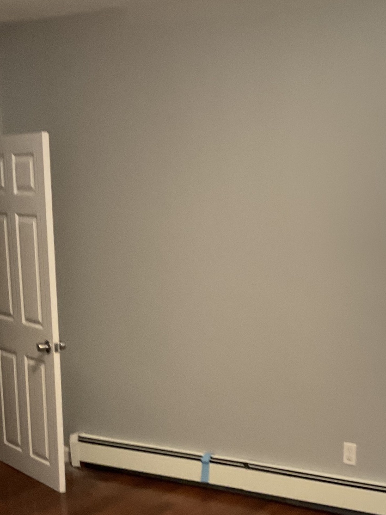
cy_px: 430
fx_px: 892
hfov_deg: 24.3
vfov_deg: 31.2
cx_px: 250
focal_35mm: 60
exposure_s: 1/40
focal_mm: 3
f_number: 1.8
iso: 250
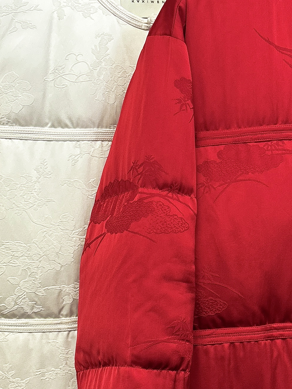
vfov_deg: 24.4
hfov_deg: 18.2
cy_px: 164
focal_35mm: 80
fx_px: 899
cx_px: 256
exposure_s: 1/121
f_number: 1.6
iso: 100
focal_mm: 5.96
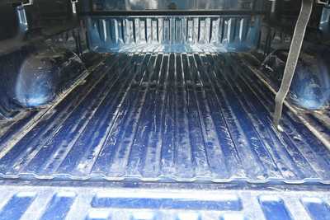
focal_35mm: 30
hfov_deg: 61.9
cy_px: 110
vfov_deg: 43.6
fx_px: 275
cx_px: 165
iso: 3200
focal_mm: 20
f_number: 5.6
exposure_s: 1/125
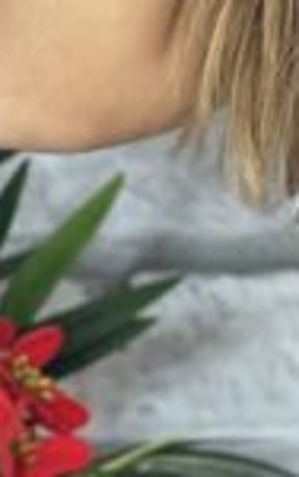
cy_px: -17
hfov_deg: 2.6
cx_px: 868
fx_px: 6624
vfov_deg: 4.1
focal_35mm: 509
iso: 100
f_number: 2.8
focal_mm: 9
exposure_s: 1/120
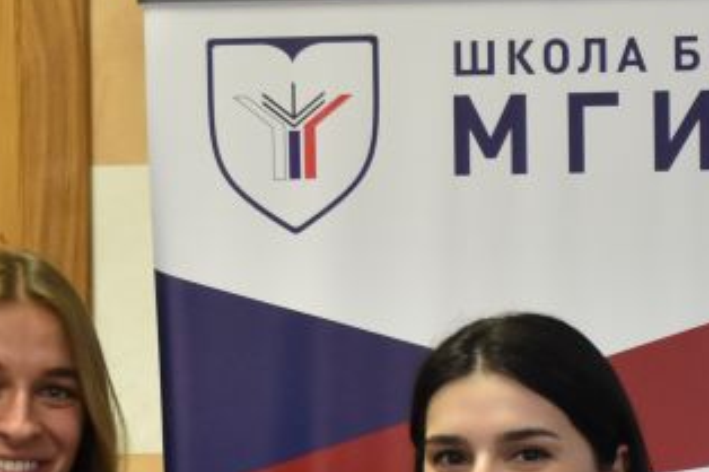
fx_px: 4291
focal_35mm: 218
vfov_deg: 6.2
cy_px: 696
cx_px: 341
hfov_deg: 9.4
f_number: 4.2
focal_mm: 38
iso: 1100
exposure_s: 1/125
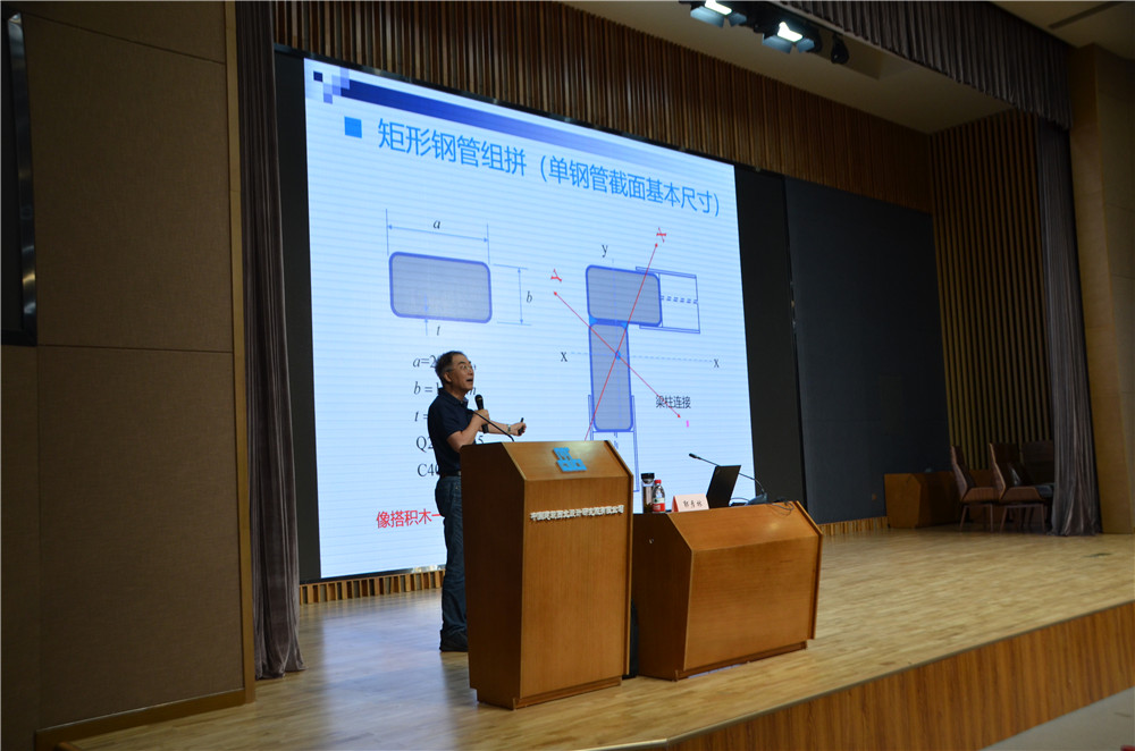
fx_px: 1038
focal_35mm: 33
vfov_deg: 39.8
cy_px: 376
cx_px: 568
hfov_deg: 57.3
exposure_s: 1/100
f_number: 5
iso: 500
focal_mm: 22
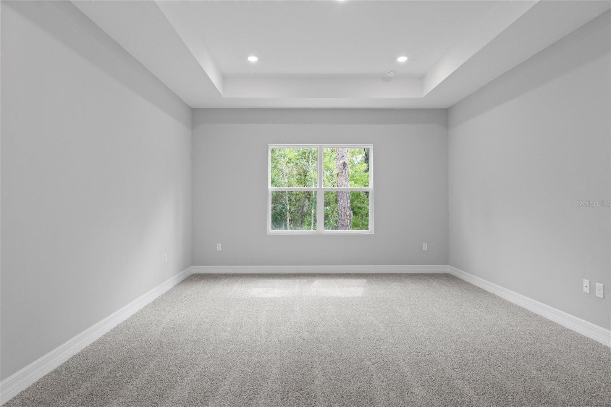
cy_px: 204
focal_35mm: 21
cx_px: 306
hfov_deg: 81.2
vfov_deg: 59.5
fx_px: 356
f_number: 8
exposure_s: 1/6
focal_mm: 14
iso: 320
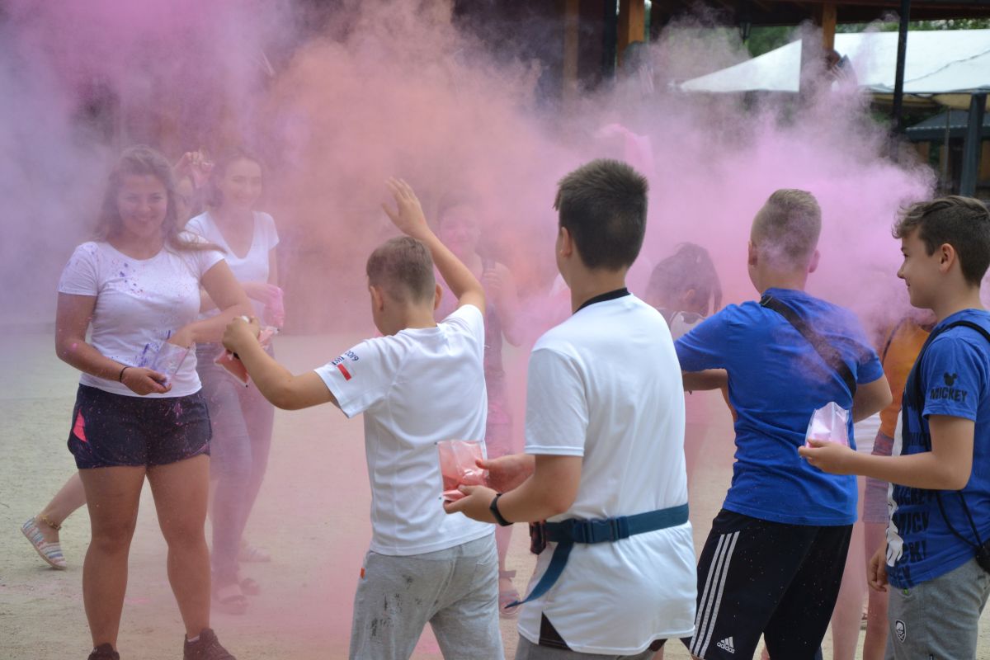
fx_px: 2392
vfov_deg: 15.7
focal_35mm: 87
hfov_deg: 23.4
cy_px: 330
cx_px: 495
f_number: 5
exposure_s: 1/800
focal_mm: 58
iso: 400
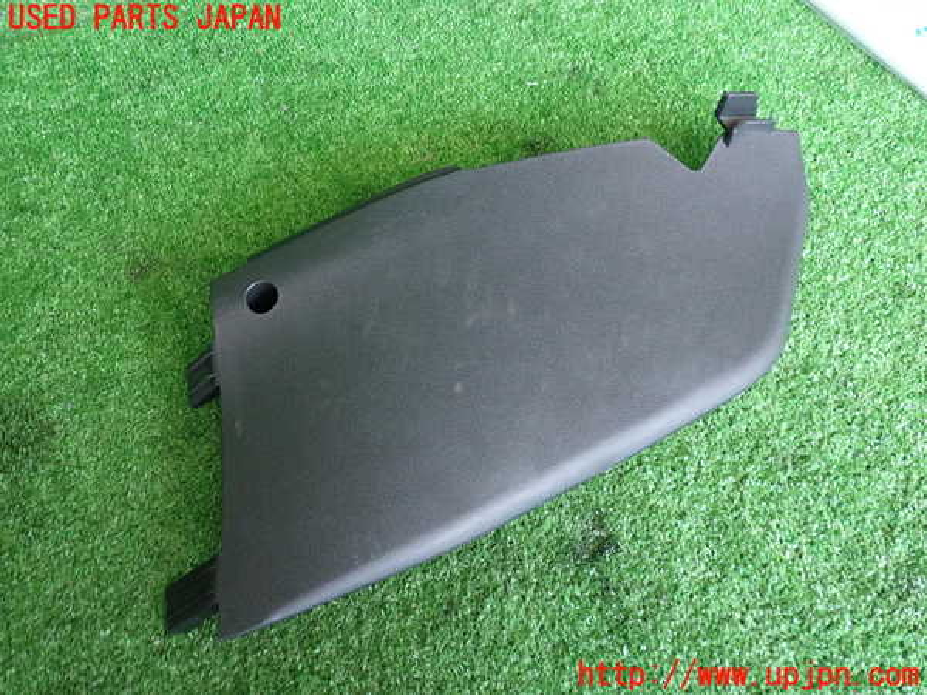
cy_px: 348
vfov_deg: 46.8
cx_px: 464
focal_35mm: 30
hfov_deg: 60.0
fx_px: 803
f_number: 2.3
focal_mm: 5.4
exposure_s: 1/30
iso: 250
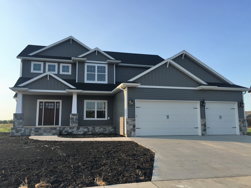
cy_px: 94
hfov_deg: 61.7
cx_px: 126
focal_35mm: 29
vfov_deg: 48.2
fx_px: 210
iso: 32
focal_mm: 4.15
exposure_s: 1/1130
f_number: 2.2
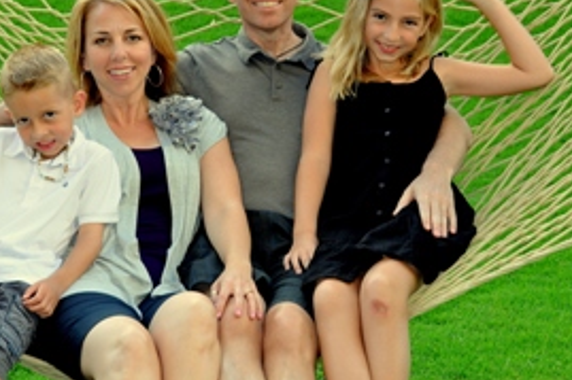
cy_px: 117
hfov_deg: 15.3
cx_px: 263
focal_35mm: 134
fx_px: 2128
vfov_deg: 10.2
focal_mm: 58
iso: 320
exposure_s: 1/80
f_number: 5
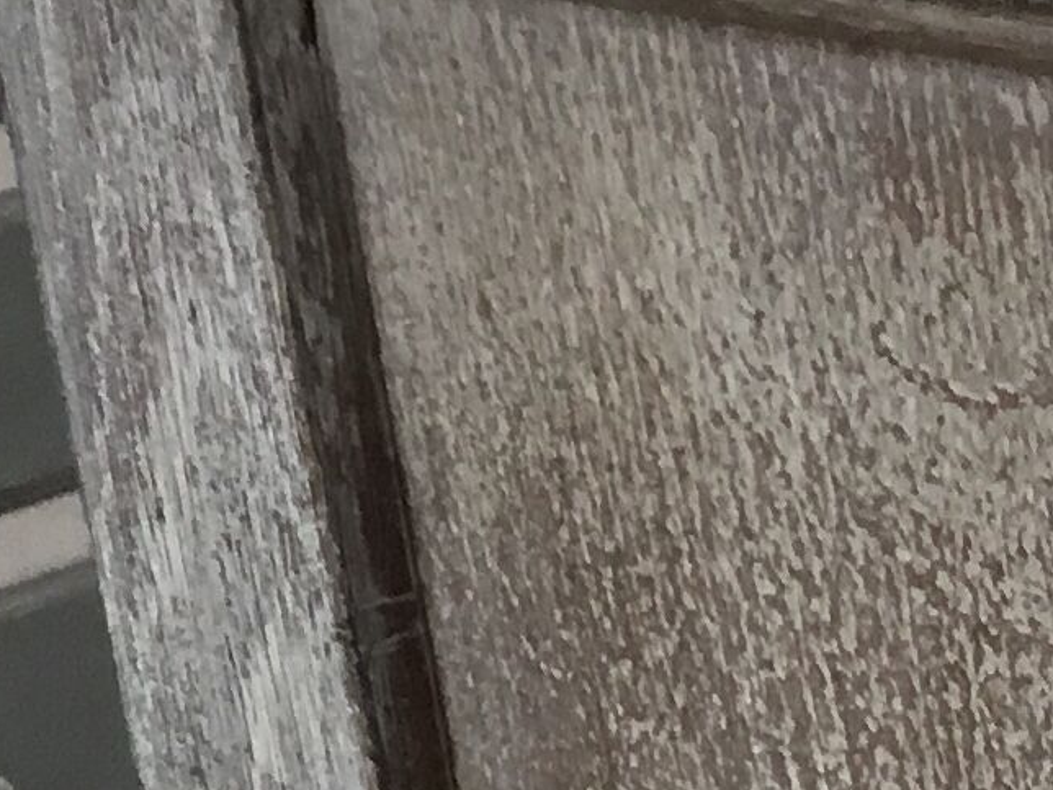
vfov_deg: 9.4
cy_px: 743
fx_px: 4776
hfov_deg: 11.3
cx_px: 2126
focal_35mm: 157
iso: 40
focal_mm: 3.3
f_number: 2.4
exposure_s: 1/33
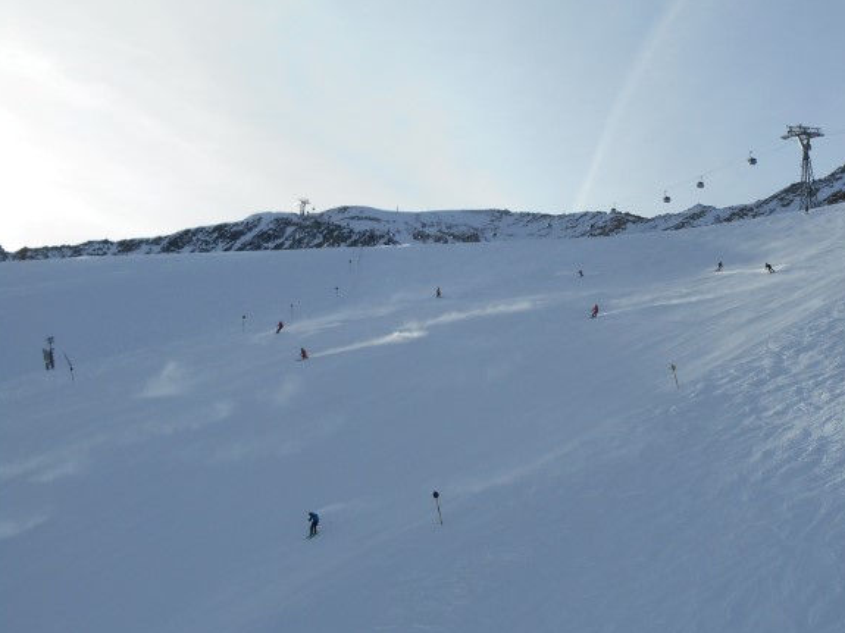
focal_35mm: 64
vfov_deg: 22.9
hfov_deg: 30.0
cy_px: 386
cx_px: 583
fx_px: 1562
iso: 80
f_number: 4
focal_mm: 8.3
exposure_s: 1/1600
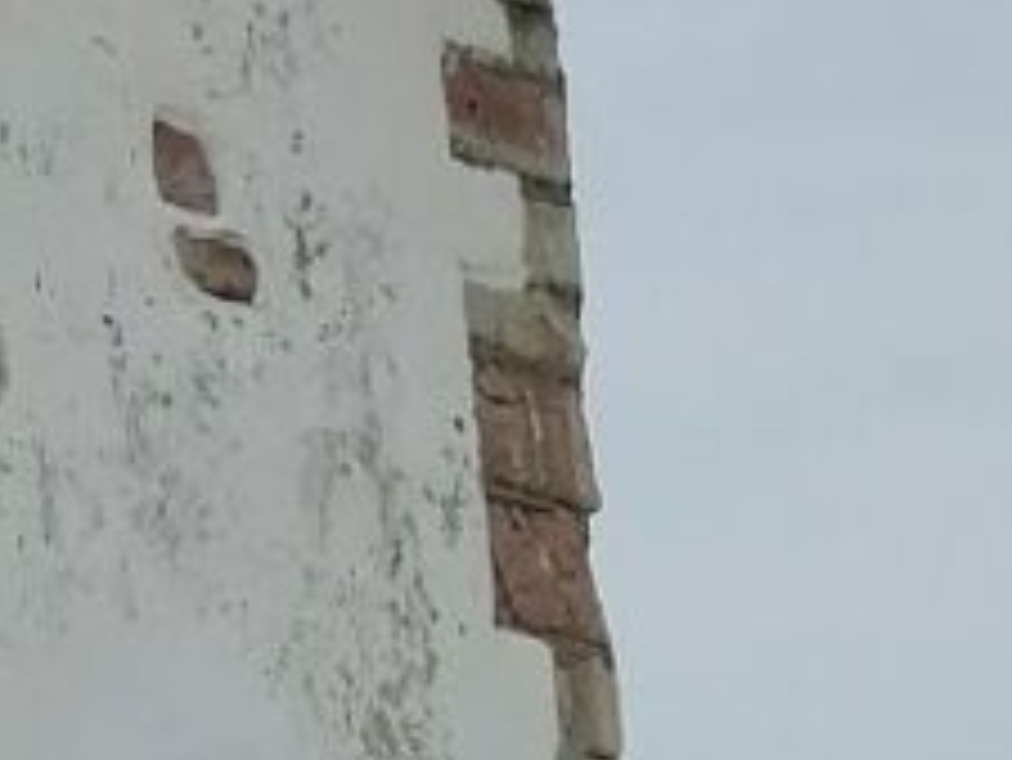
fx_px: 5996
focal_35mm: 205
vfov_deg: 7.1
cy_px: -436
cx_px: -2020
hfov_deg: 8.2
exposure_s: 1/671
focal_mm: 4.75
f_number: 1.8
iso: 50
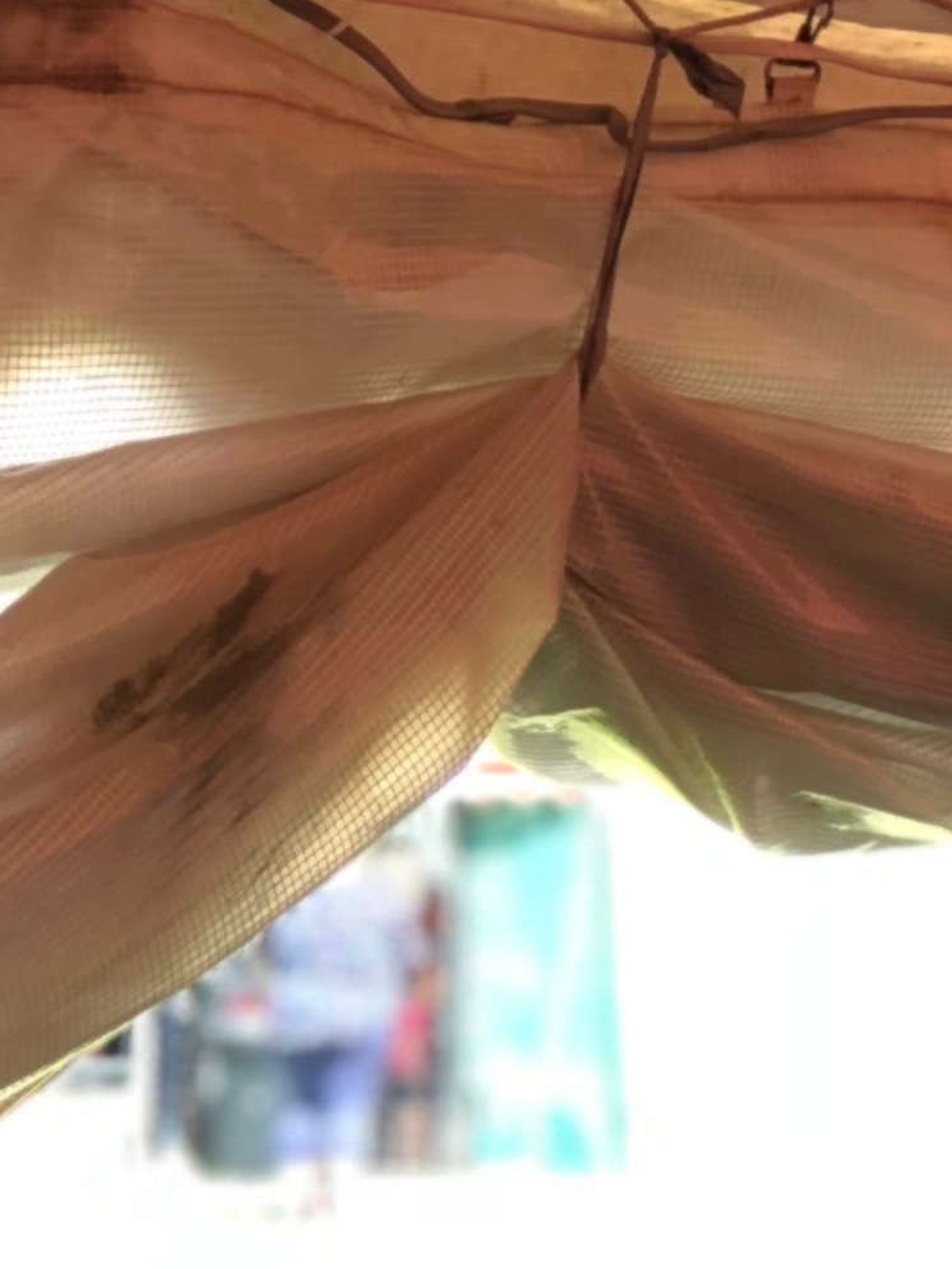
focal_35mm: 233
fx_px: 8540
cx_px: 1521
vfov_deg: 8.5
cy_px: 1095
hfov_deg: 6.3
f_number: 2.8
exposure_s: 1/60
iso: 20
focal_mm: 6.6
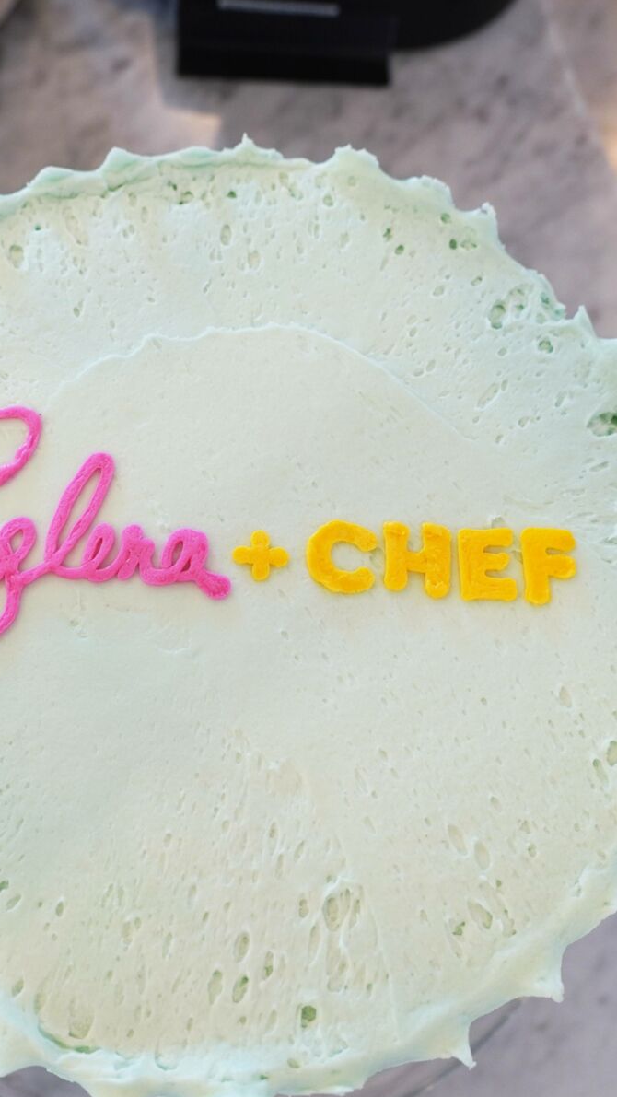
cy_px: 552
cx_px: 180
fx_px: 1105
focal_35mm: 38
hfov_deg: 30.8
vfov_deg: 52.8
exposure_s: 1/60
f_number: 4
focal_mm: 16
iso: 200
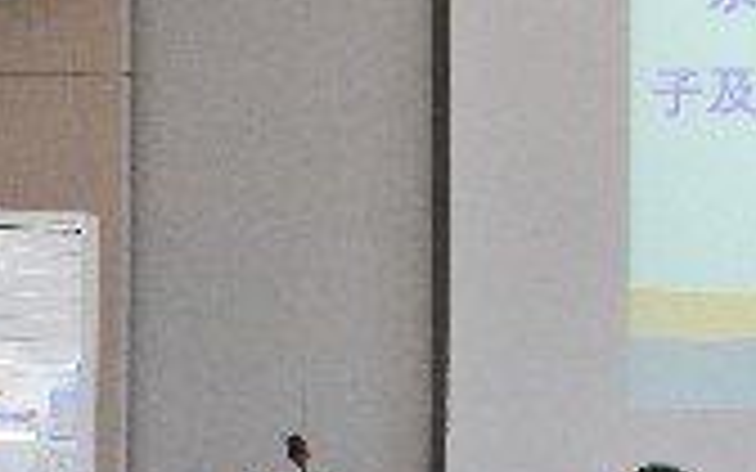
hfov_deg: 9.7
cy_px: 420
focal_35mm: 214
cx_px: 896
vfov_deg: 6.1
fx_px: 4399
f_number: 5.6
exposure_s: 1/160
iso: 1000
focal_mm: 47
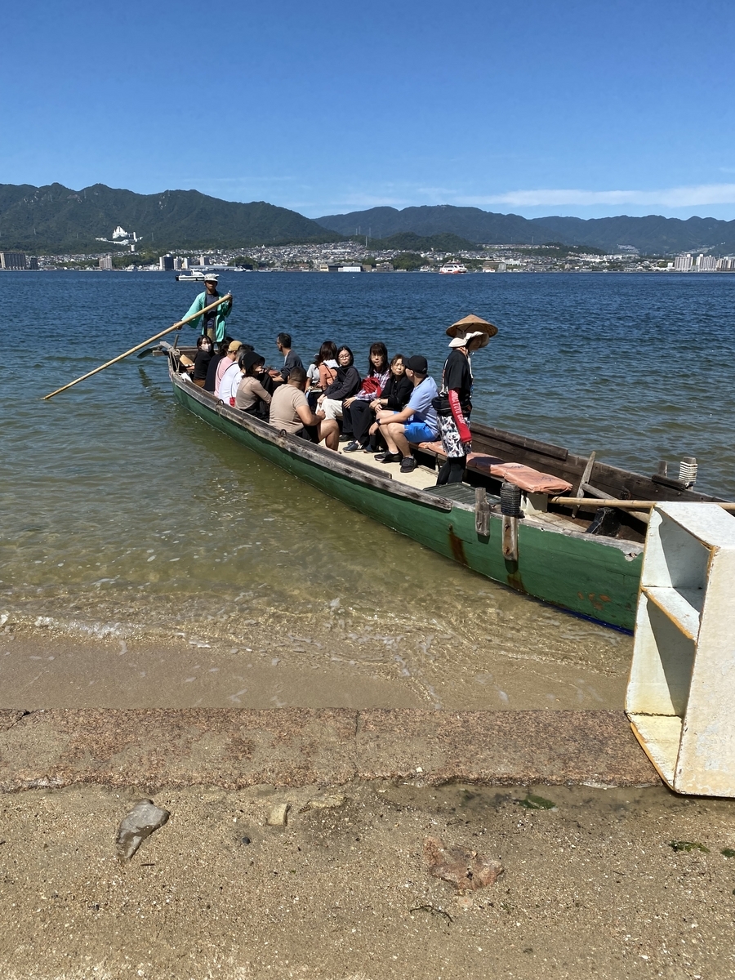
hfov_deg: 53.1
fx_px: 736
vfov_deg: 67.3
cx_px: 368
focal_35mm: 26
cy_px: 490
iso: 32
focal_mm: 4.25
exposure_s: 1/3300
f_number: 1.8
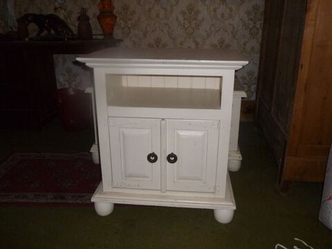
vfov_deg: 48.2
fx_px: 278
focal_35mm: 29
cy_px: 124
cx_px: 166
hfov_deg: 61.7
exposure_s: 1/60
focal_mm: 5.2
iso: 400
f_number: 3.3
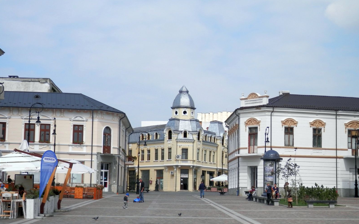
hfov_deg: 32.0
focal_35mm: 64
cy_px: 122
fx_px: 626
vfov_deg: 20.3
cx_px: 179
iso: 80
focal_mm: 10.8
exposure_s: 1/100
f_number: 12
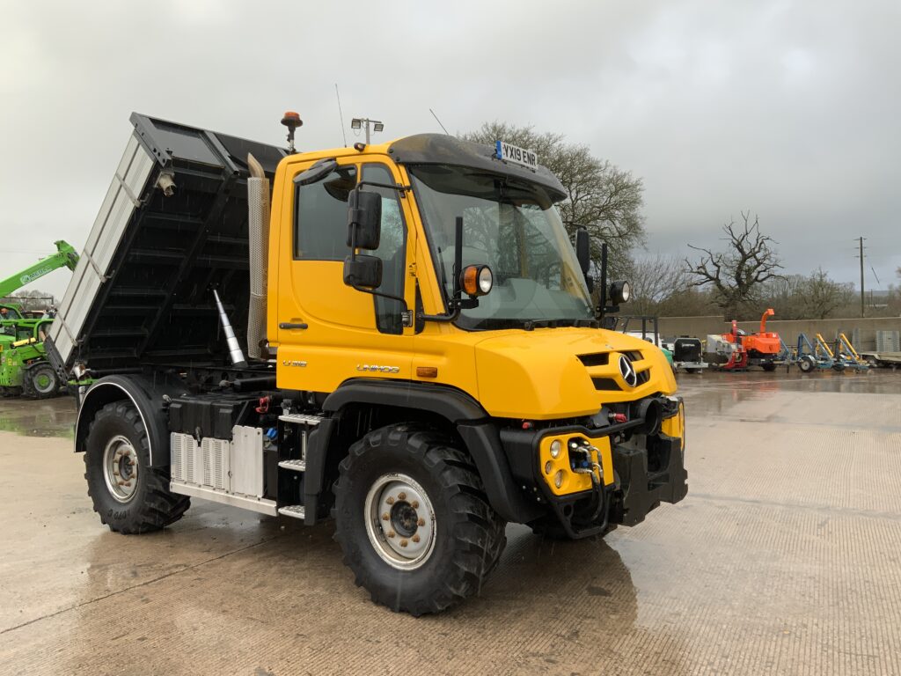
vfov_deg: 48.2
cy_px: 338
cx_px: 450
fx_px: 755
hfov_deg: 61.7
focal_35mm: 29
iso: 16
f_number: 1.8
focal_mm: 3
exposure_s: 1/192
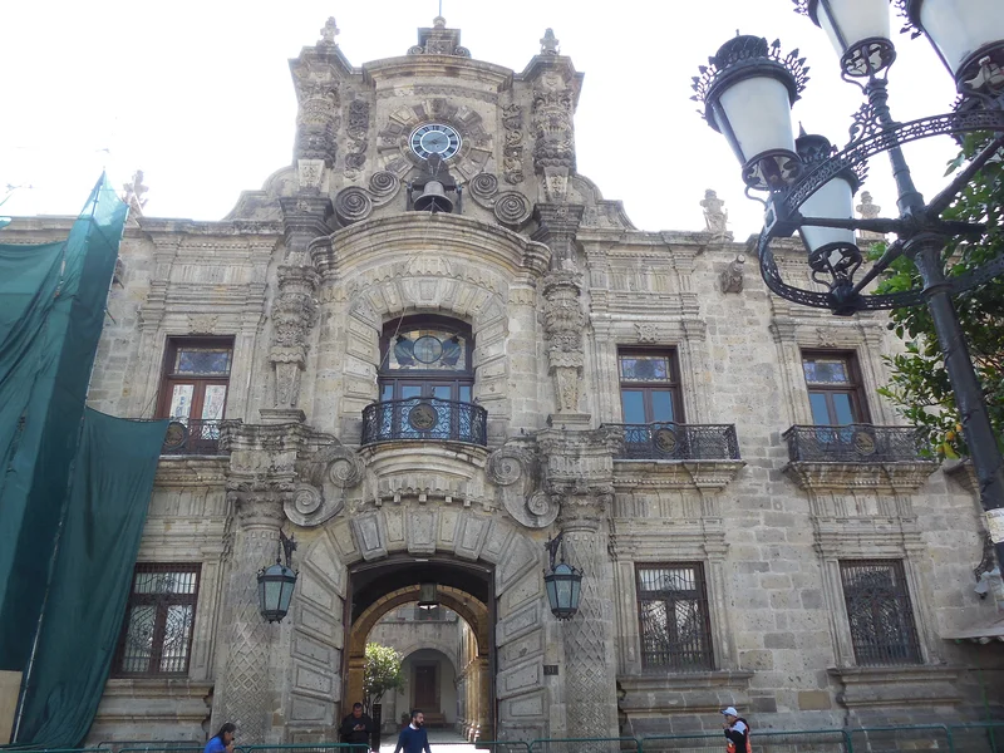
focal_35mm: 26
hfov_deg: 67.3
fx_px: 754
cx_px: 502
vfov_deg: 53.1
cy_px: 376
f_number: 3.5
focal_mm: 4.6
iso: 125
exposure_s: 1/200
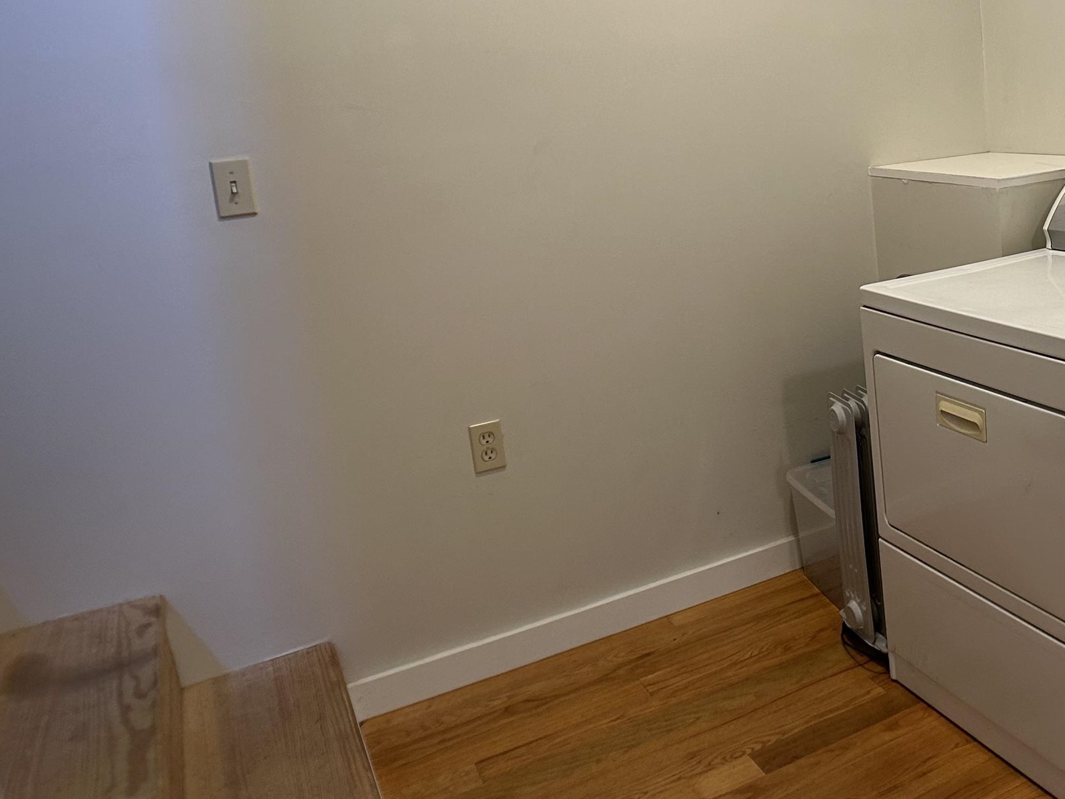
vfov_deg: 28.9
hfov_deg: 35.8
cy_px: 270
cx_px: 968
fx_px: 1538
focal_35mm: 50
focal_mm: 5.7
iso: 125
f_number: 1.5
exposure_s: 1/60
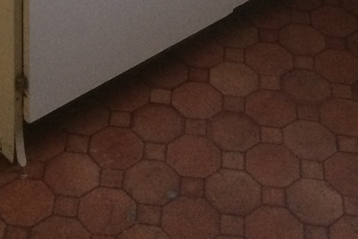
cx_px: 141
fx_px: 1054
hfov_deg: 19.3
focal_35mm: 106
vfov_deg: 11.9
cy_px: -191
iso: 250
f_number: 2.2
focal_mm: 4.15
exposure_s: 1/33
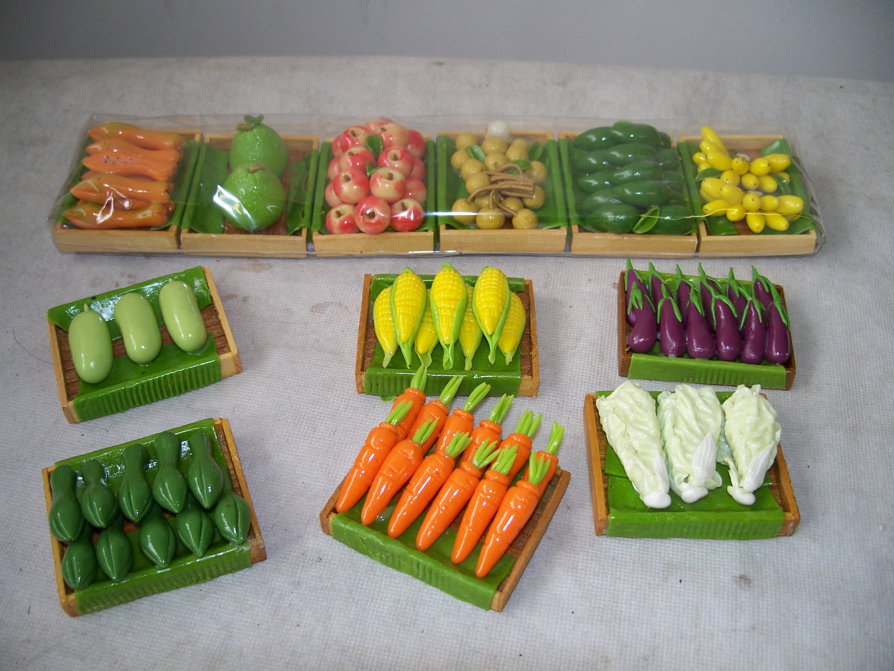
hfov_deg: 50.1
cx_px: 447
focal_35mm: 37
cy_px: 336
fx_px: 956
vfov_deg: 38.7
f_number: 2.8
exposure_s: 1/60
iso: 80
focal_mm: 7.8
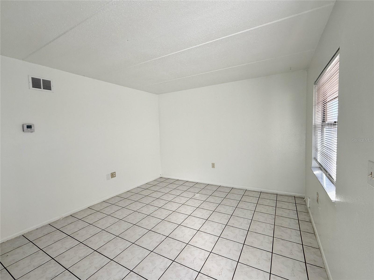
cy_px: 140
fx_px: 151
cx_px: 187
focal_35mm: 14
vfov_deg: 85.6
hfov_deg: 102.1
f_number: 2.2
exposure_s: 1/115
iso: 50
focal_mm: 2.22
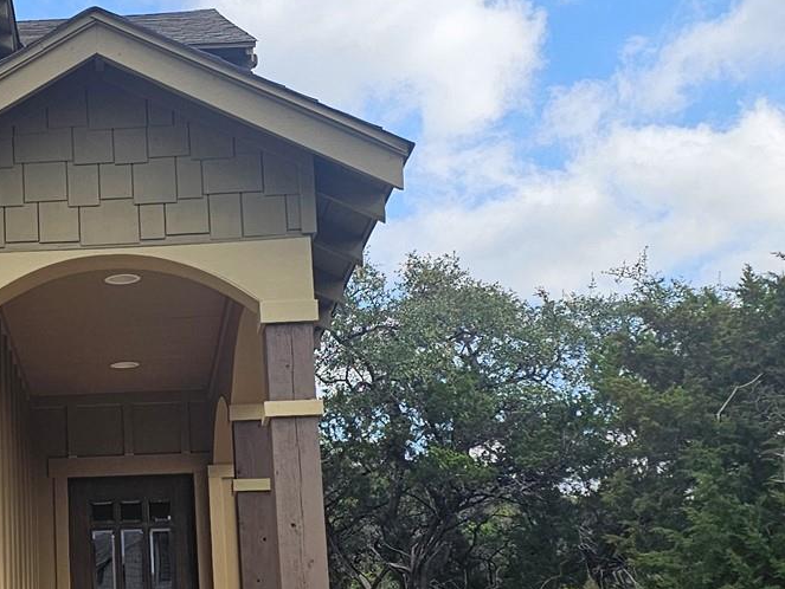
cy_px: 402
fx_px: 1611
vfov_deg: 20.7
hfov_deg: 26.4
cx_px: 67
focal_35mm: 71
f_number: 1.7
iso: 20
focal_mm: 6.3
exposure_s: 1/1070
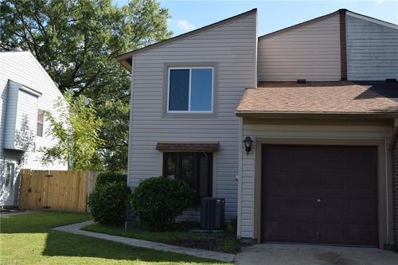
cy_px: 132
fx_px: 464
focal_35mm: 42
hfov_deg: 46.4
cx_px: 199
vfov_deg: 31.9
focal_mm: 28
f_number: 6.3
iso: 100
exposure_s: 1/160
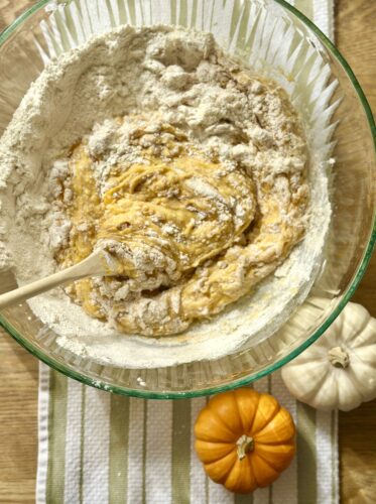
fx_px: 698
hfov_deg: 30.2
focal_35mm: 48
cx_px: 188
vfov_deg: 39.7
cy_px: 252
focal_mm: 6.86
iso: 80
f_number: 1.78
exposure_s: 1/1848
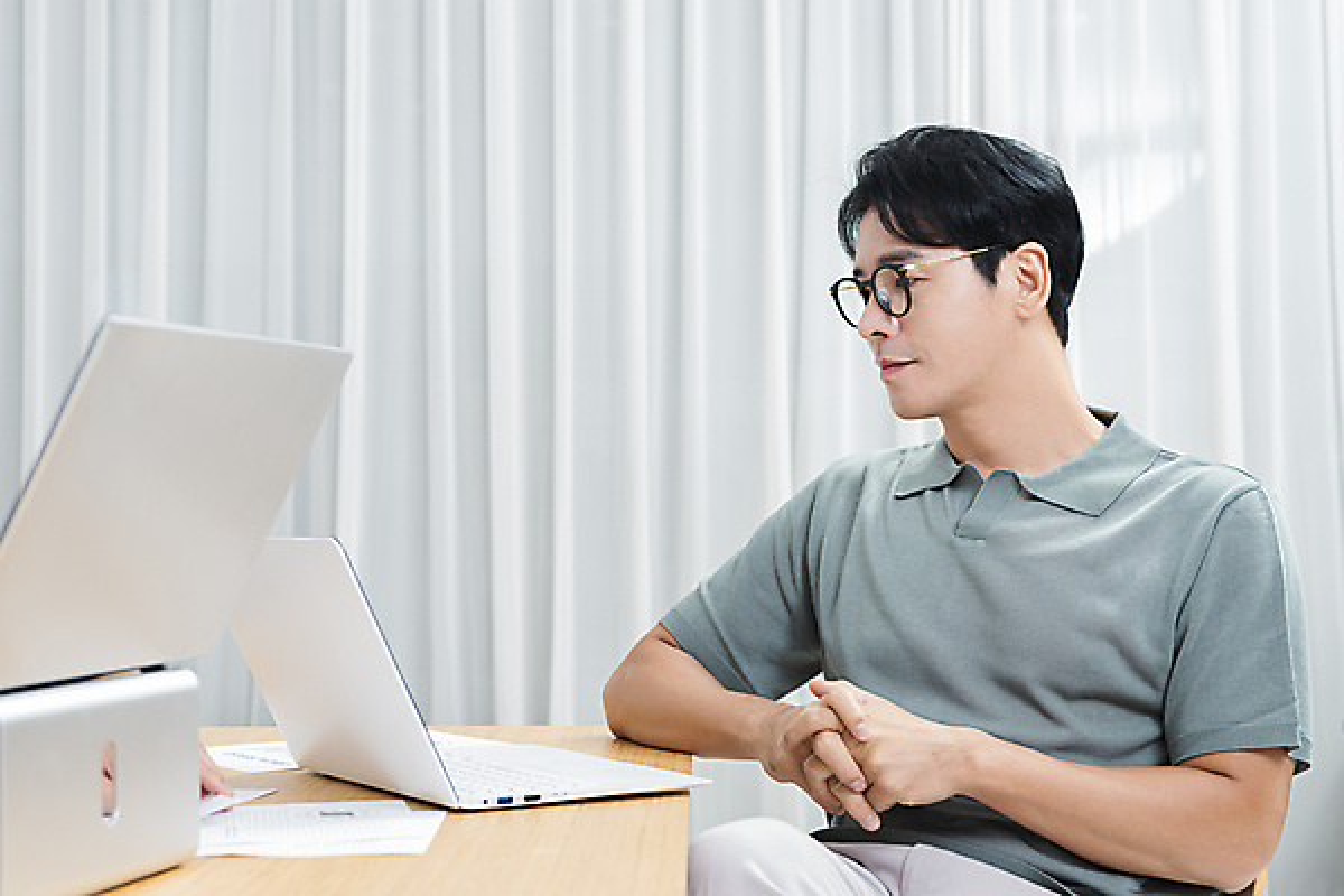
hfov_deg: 33.4
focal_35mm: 60
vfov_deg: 22.6
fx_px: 2240
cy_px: 448
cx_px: 672
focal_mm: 60
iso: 100
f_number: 5.6
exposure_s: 1/80
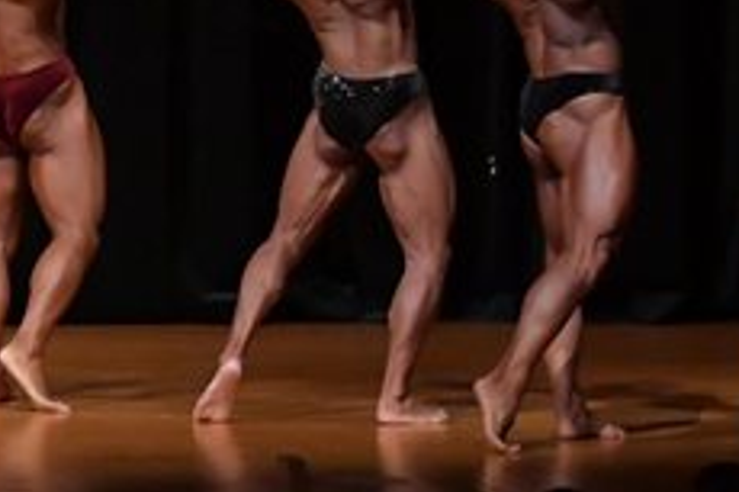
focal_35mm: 428
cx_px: -342
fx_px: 8779
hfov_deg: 4.8
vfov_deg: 3.2
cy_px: 141
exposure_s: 1/400
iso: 5000
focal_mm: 85
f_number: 5.6
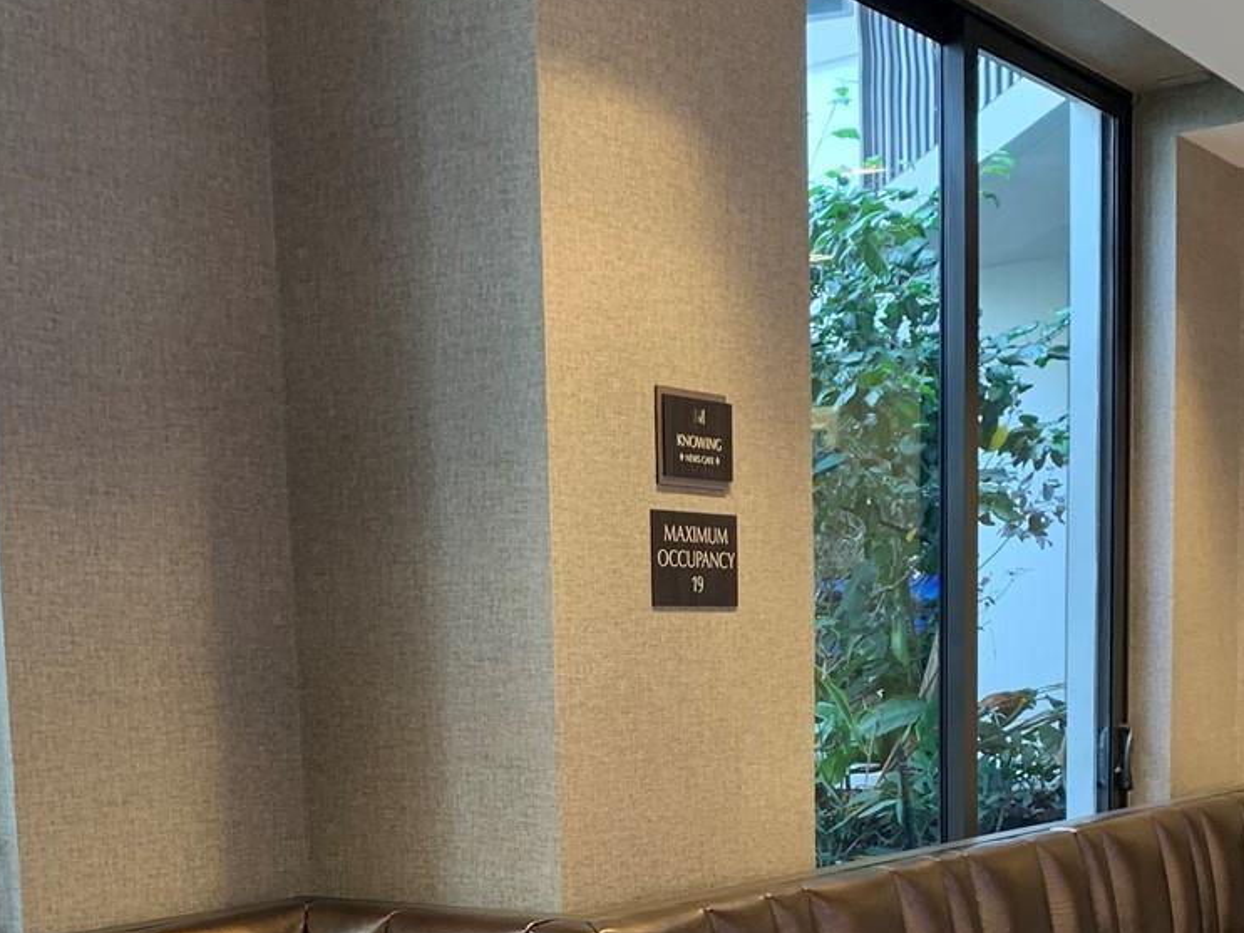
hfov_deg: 34.4
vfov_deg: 25.0
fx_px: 2012
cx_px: 635
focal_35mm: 56
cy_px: 901
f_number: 1.8
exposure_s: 1/60
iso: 125
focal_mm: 4.25
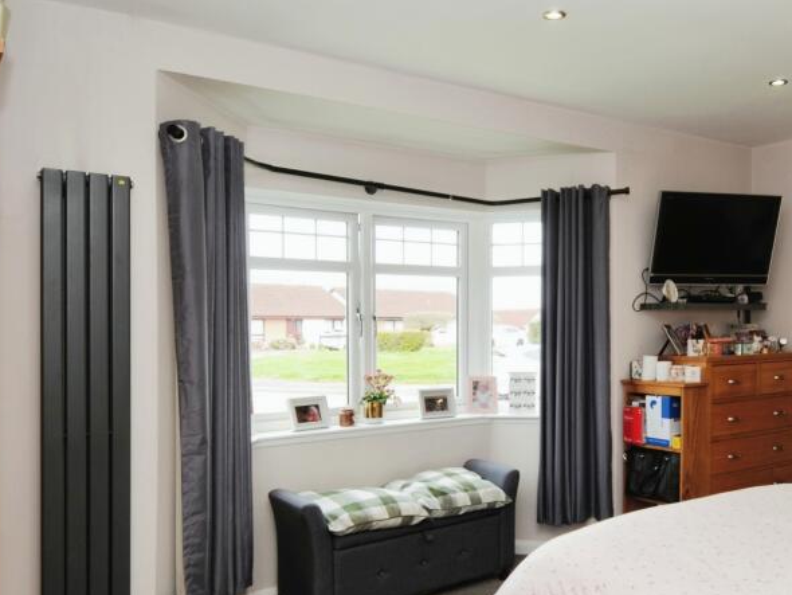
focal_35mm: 30
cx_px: 515
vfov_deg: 45.0
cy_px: 456
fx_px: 687
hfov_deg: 58.8
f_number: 7.1
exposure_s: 1/15
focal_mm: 12
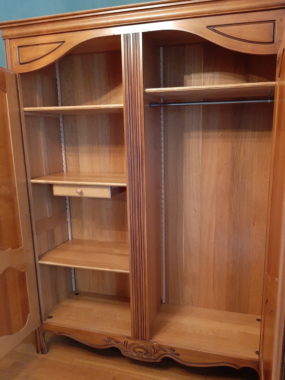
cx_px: 156
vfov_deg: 61.6
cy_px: 207
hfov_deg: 48.2
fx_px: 318
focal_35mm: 29
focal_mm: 3.93
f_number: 1.7
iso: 400
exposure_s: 1/20
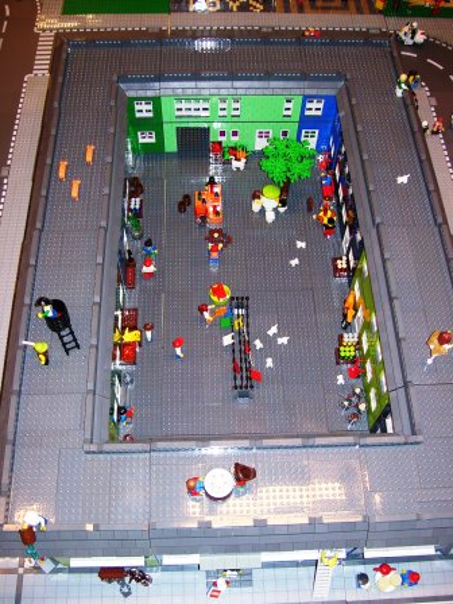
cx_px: 226
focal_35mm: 36
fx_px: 628
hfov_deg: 39.7
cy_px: 302
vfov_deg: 51.4
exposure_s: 1/60
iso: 80
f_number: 2.7
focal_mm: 6
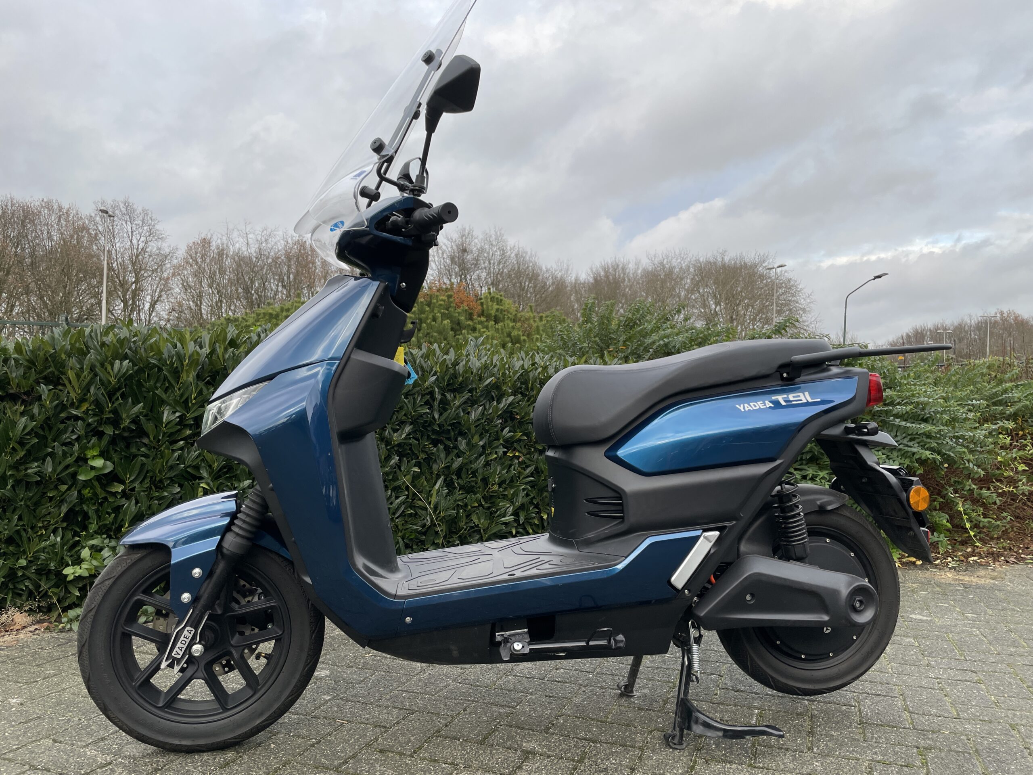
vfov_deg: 53.1
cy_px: 388
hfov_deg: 67.3
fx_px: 776
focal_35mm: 26
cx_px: 516
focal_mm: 4.2
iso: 32
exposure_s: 1/228
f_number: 1.6
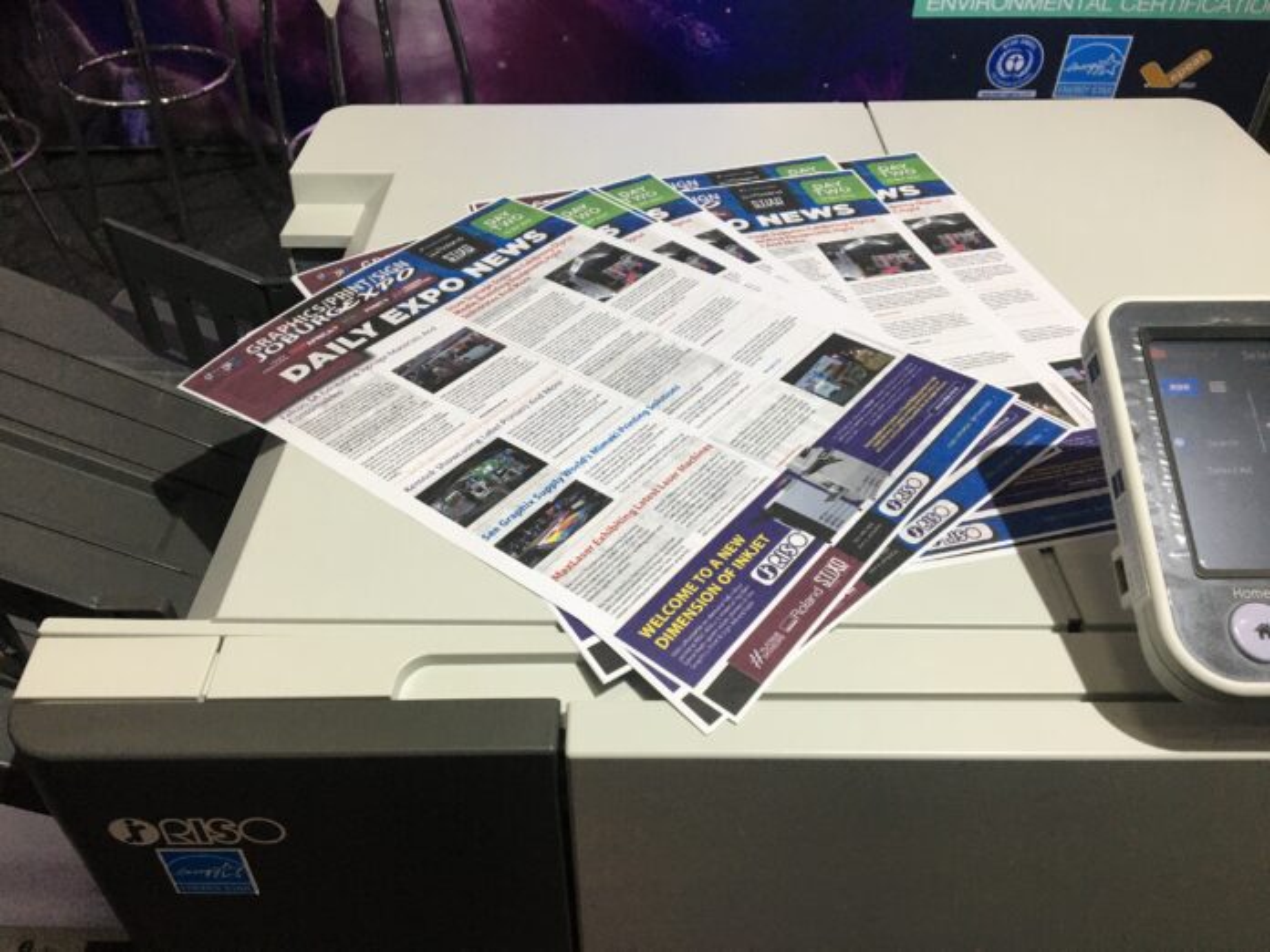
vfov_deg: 48.2
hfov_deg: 61.7
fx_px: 1064
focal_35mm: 29
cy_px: 476
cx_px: 635
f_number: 2.2
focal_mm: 4.15
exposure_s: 1/33
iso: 64
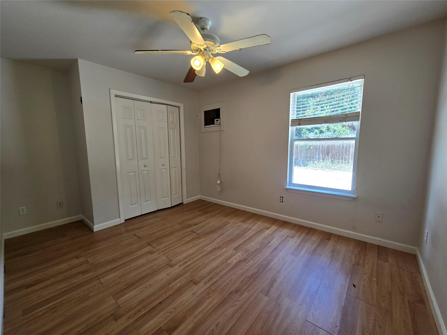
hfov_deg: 106.2
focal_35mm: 13
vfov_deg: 89.9
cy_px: 168
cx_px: 224
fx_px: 168
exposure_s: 1/60
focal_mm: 2.2
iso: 50
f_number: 2.2
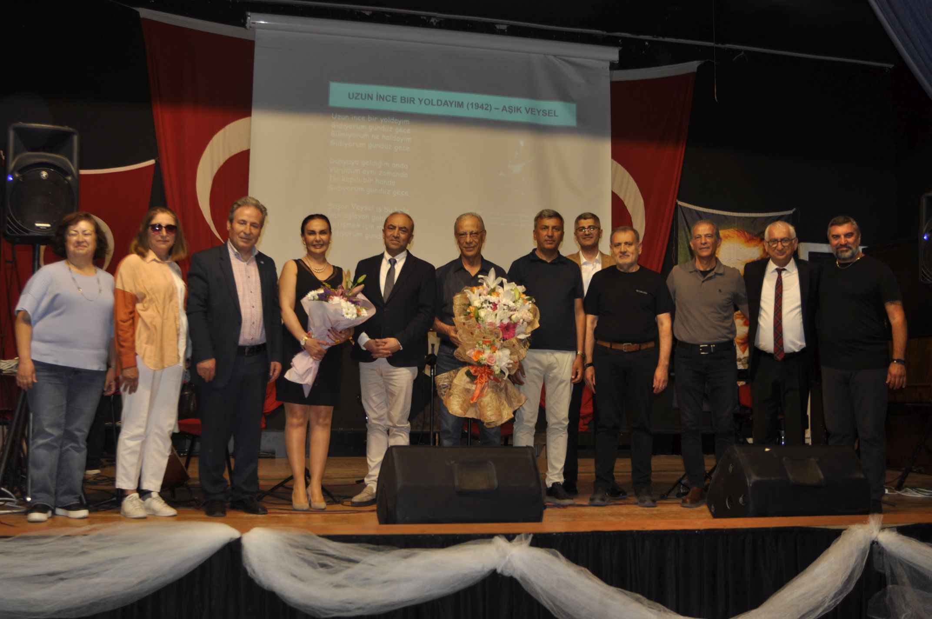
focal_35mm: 36
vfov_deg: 36.8
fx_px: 931
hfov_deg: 53.2
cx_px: 466
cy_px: 310
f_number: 3.5
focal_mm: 24
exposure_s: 1/60
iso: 200
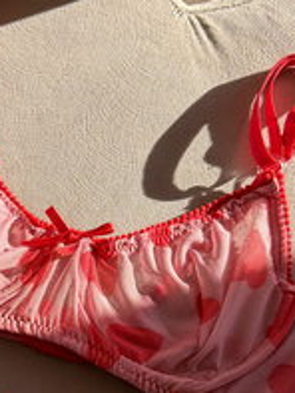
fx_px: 738
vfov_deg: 29.2
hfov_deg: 21.3
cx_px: -38
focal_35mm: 65
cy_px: 306
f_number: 1.78
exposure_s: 1/8130
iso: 320
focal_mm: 6.76
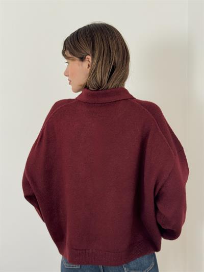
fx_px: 377
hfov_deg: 30.3
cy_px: 136
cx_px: 102
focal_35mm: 48
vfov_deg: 39.6
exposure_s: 1/107
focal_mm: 6.76
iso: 100
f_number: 1.78
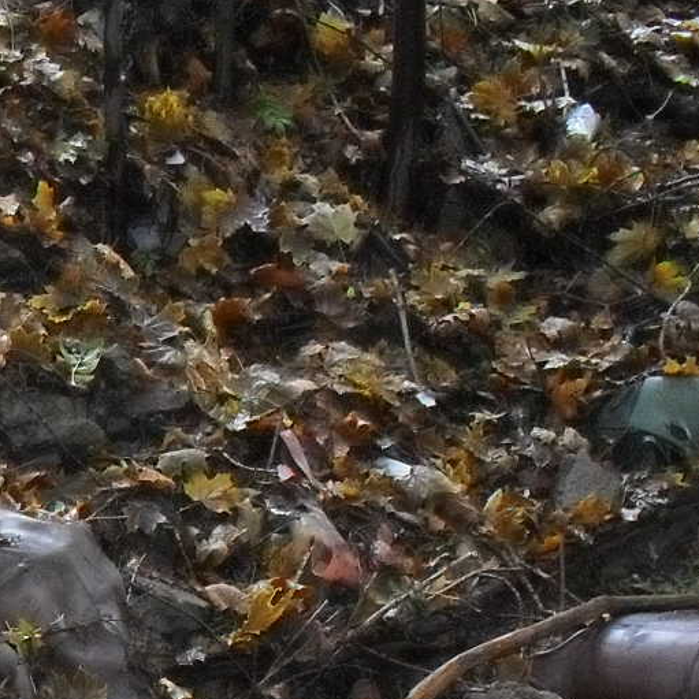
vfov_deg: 13.5
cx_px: -200
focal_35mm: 124
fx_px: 2833
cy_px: 938
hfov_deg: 13.6
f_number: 3.2
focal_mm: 6.3
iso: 320
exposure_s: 1/45
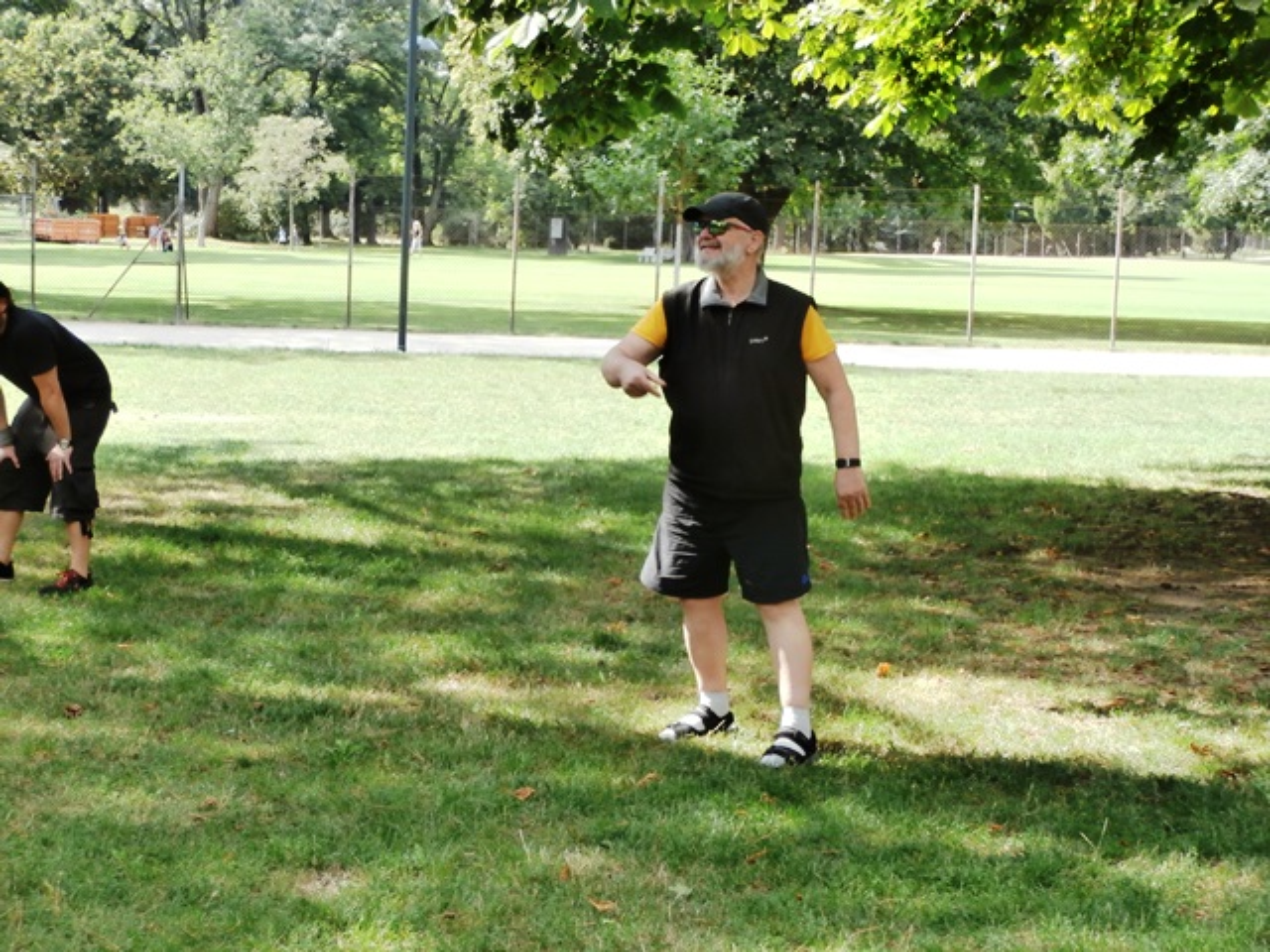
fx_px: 2495
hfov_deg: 28.6
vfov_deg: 21.6
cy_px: 476
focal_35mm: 68
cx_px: 635
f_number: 4.7
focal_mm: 12.1
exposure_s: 1/100
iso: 100
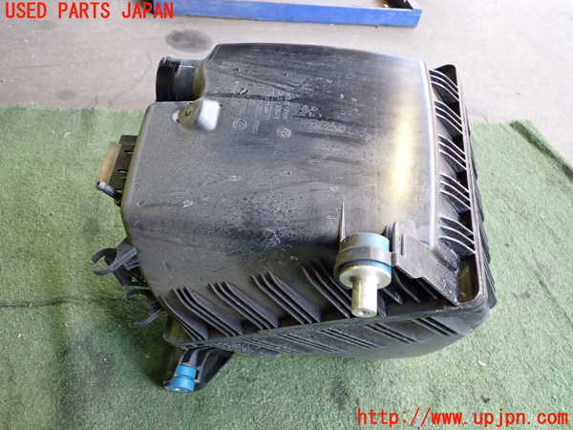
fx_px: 497
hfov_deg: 60.0
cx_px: 286
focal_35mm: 30
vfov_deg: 46.8
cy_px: 215
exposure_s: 1/60
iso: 400
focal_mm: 5.4
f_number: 2.3
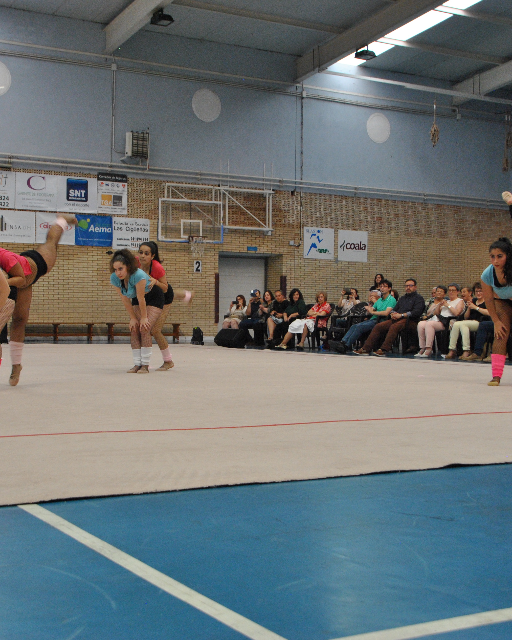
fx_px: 998
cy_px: 320
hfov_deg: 28.7
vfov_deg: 35.5
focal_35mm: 53
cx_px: 210
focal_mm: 25
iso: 800
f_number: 5.6
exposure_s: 1/125
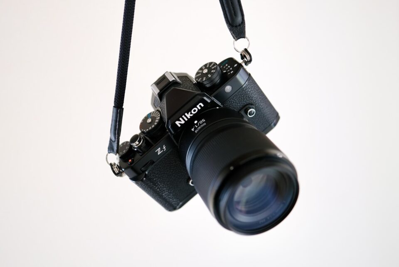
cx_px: 200
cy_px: 134
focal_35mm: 35
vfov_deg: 37.9
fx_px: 388
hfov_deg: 54.4
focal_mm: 23
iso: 320
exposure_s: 1/480
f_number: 1.4
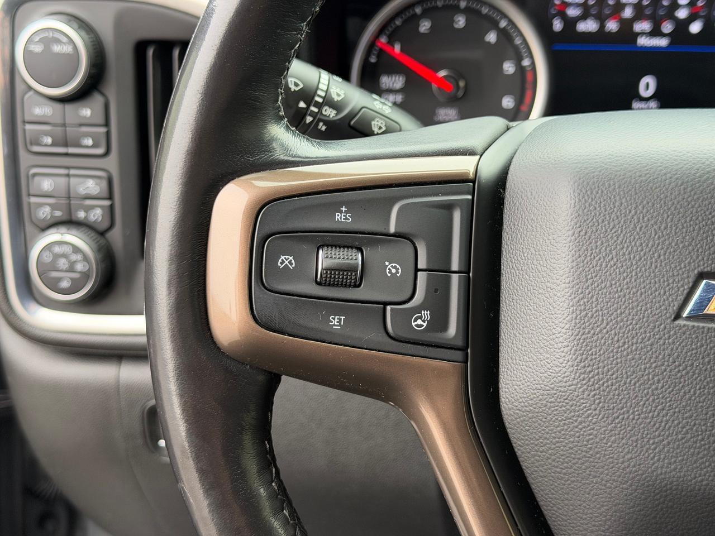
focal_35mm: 48
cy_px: 268
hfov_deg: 39.7
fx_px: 991
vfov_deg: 30.3
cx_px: 358
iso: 80
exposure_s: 1/144
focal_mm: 6.76
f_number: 1.78
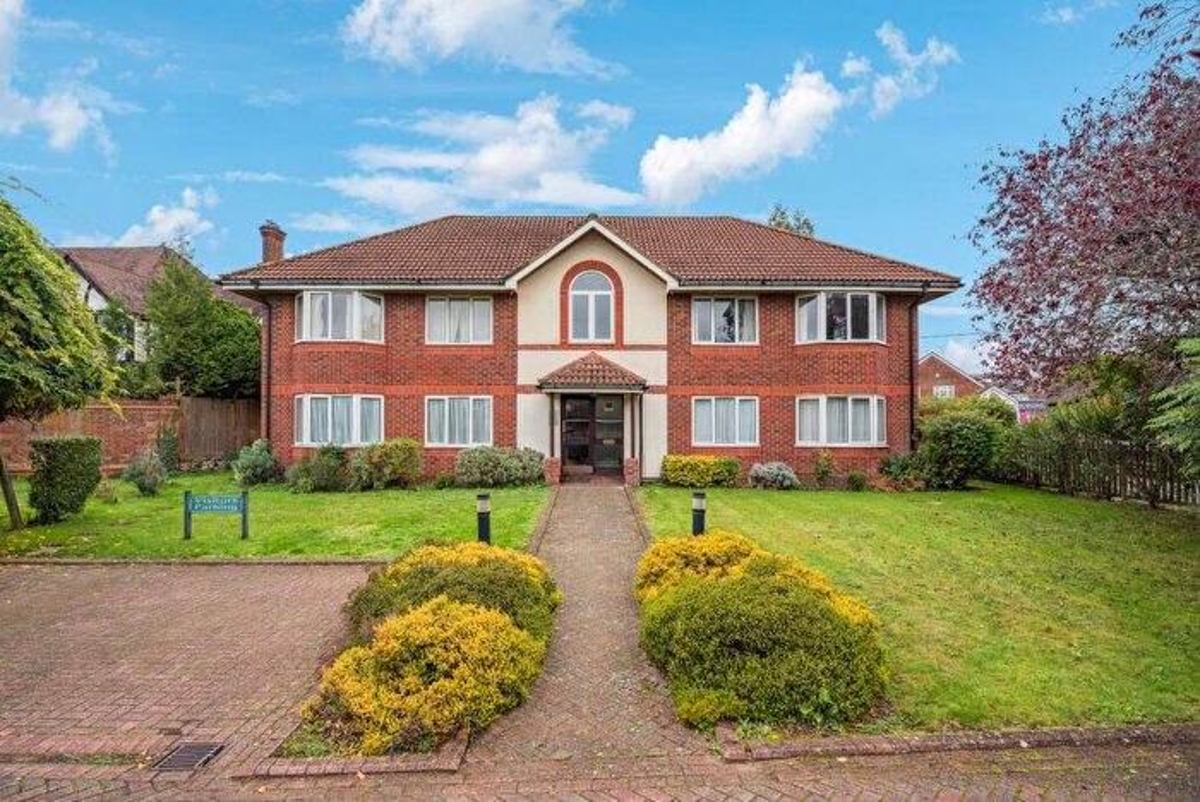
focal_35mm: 18
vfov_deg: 67.5
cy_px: 401
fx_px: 600
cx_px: 600
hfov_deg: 90.0
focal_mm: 18
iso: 400
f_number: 8
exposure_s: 1/100
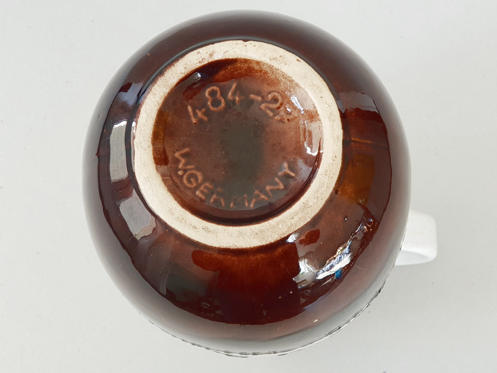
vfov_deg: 28.0
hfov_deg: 36.8
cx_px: 248
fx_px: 747
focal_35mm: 52
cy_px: 186
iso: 64
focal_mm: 6
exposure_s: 1/33
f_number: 2.4
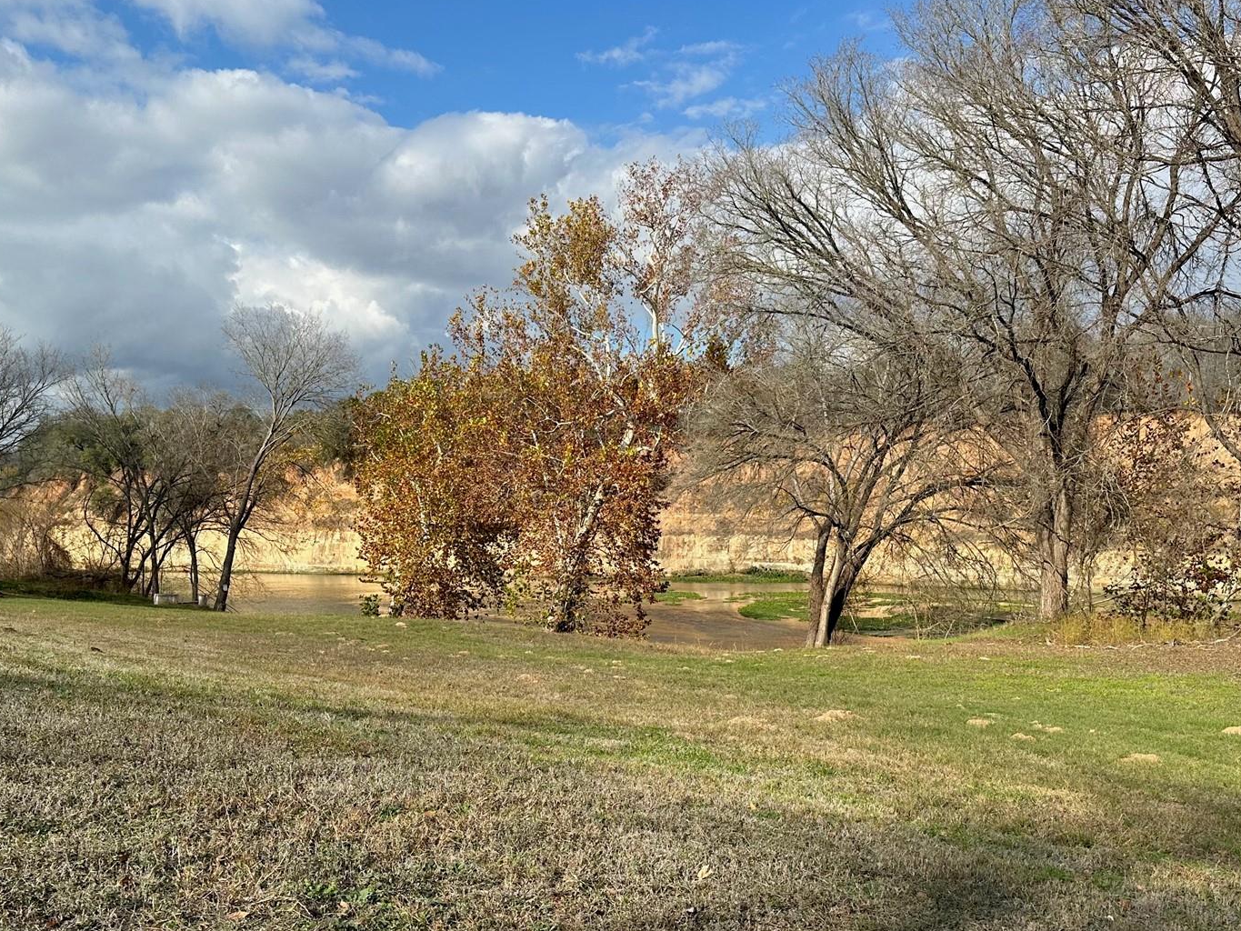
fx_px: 1291
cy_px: 517
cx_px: 599
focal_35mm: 36
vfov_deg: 39.6
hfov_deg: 51.3
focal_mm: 6.86
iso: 80
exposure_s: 1/4545
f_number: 1.78
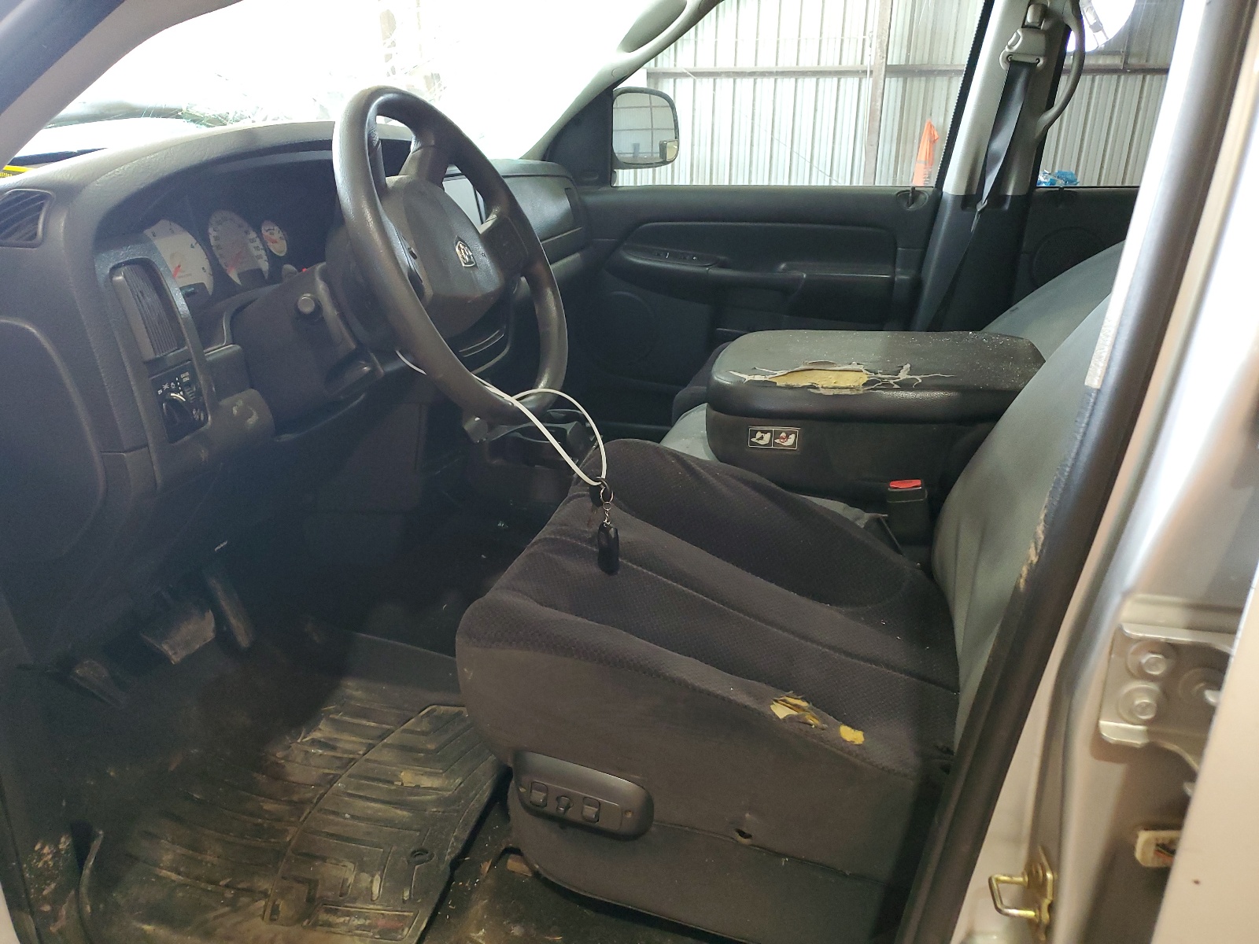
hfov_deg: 67.3
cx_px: 630
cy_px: 472
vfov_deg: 53.1
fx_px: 946
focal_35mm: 26
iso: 240
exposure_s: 1/60.2
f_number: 1.5
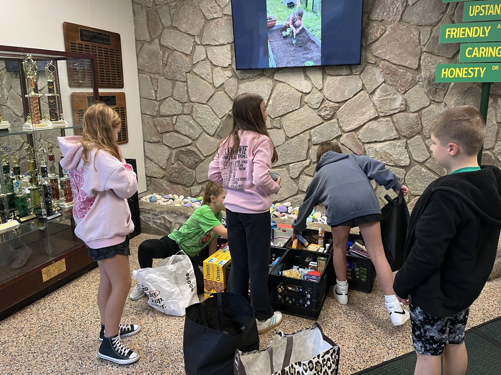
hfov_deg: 67.3
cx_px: 250
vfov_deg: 53.1
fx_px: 376
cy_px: 188
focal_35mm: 26
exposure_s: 1/60
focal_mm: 5.1
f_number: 1.6
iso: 100
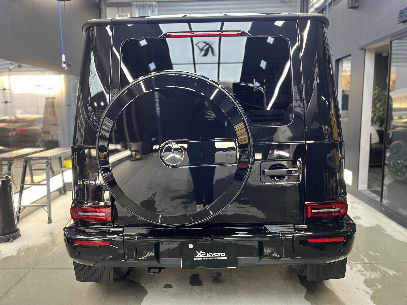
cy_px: 152
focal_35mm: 26
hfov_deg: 67.3
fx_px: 306
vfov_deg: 53.1
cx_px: 204
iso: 100
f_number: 1.6
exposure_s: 1/60
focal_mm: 5.1
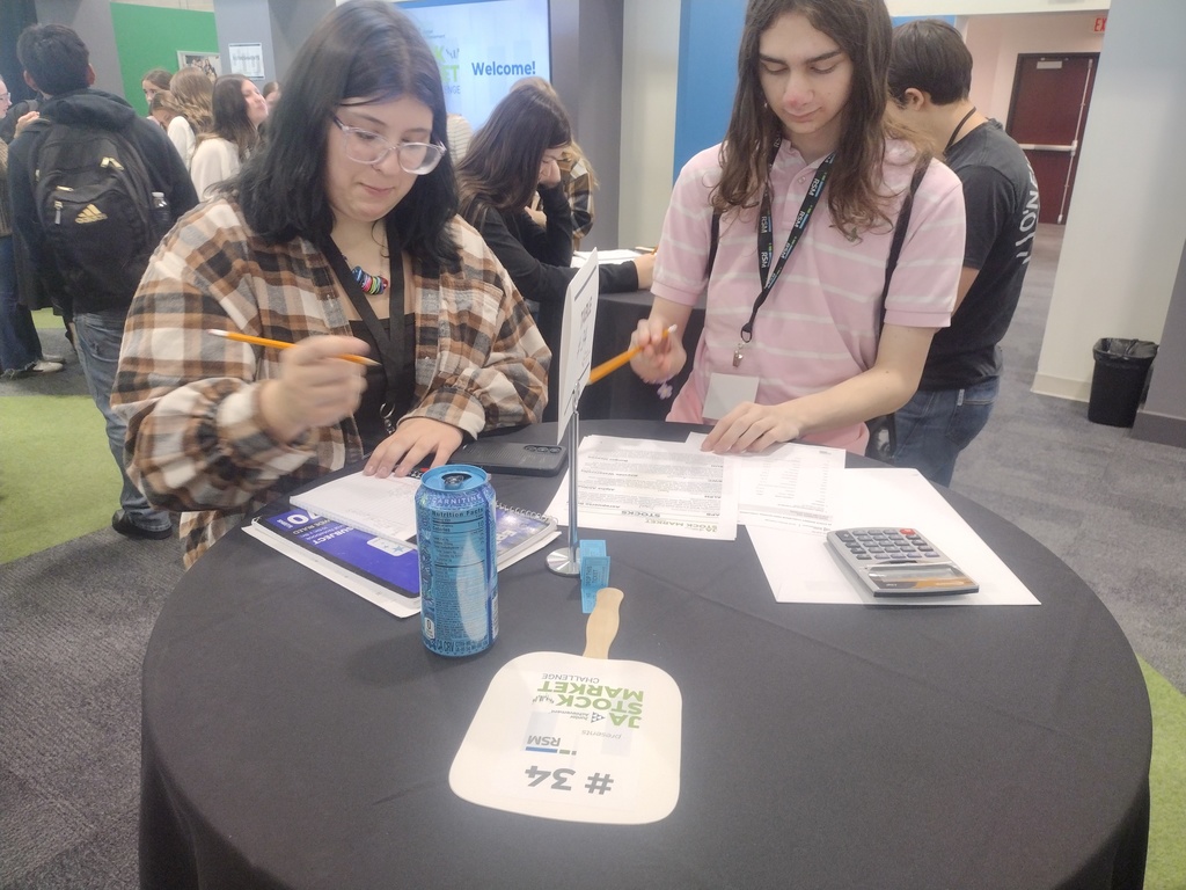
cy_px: 445
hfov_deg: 65.3
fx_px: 925
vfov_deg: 51.4
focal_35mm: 27
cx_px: 593
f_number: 1.7
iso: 189
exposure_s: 1/40
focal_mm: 4.71
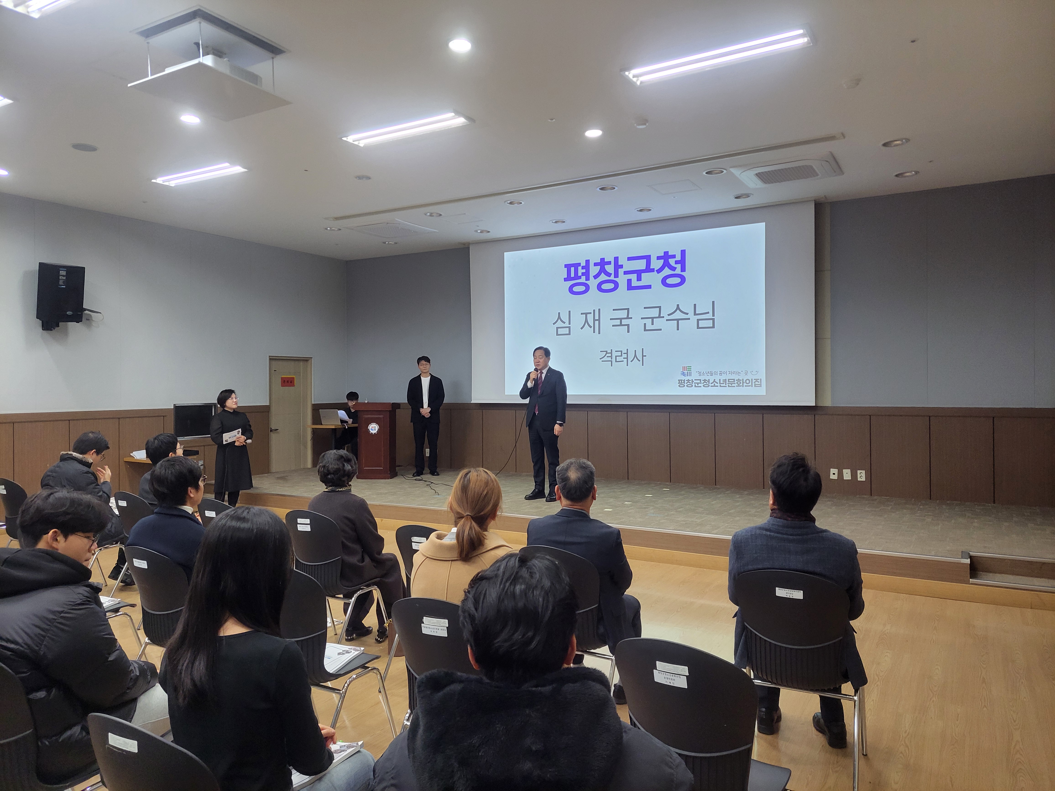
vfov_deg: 56.8
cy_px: 396
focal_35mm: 24
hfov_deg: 71.6
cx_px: 528
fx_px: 731
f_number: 1.8
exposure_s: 1/60
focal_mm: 5.23
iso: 160
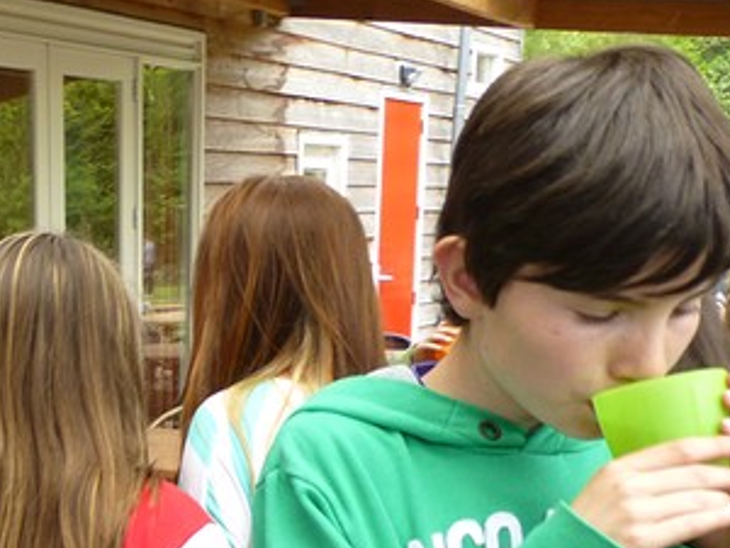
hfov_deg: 26.5
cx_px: -173
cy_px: 546
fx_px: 1350
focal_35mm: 64
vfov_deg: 22.1
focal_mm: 4.3
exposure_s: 1/60
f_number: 3.3
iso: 100
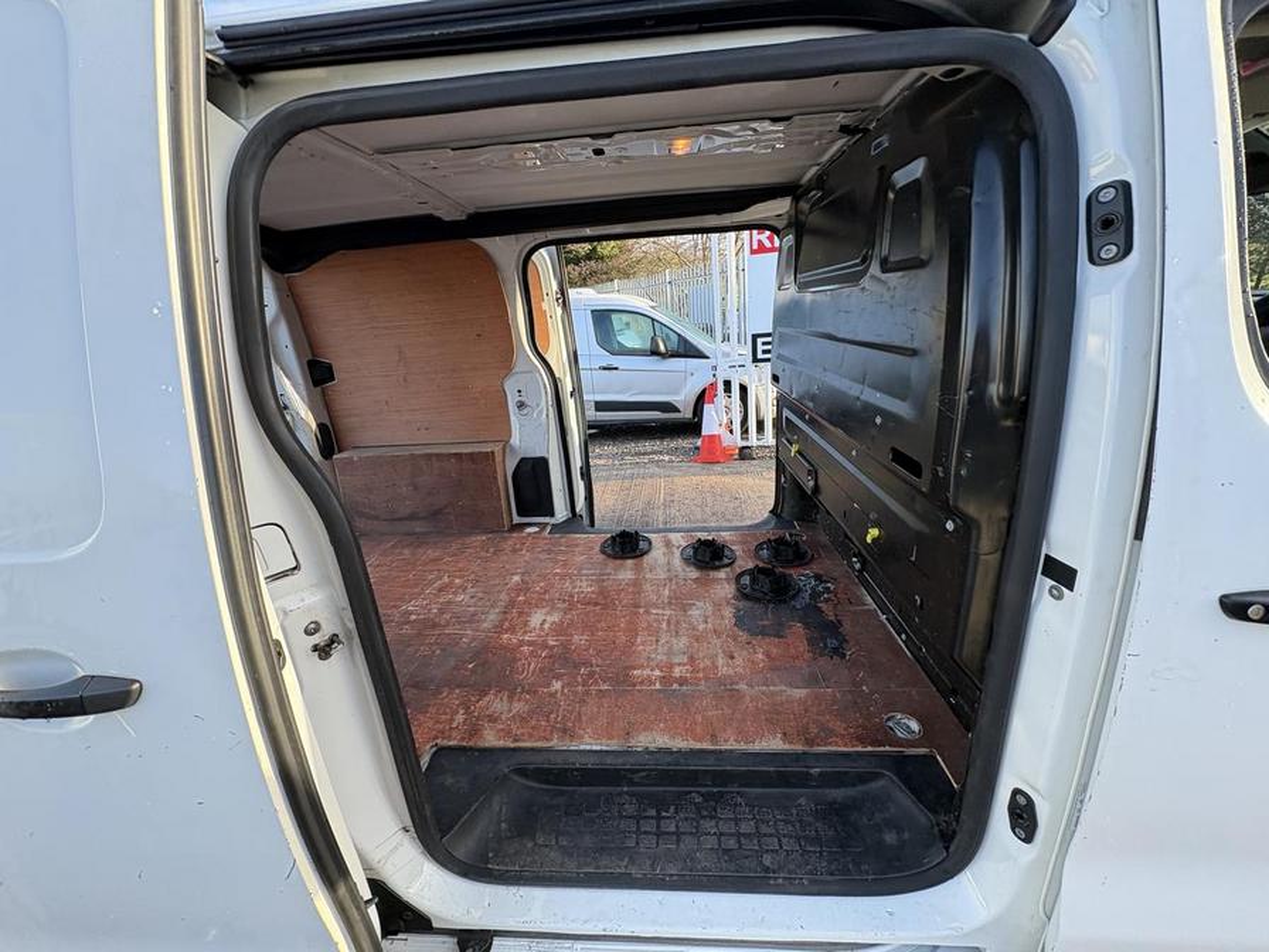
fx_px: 513
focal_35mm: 14
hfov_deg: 102.1
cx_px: 634
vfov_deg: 85.7
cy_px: 476
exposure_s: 1/136
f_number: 2.2
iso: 64
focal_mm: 2.22
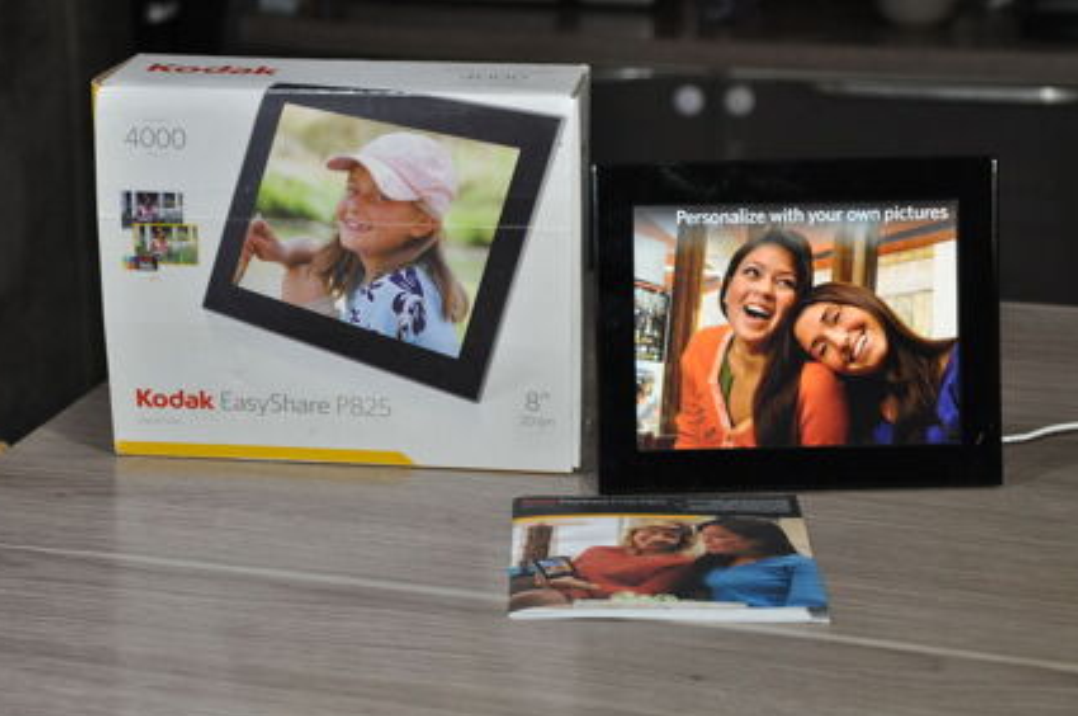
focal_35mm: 78
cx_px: 533
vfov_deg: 17.4
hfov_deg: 26.0
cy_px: 321
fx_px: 2332
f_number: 4.8
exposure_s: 1/60
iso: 800
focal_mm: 46
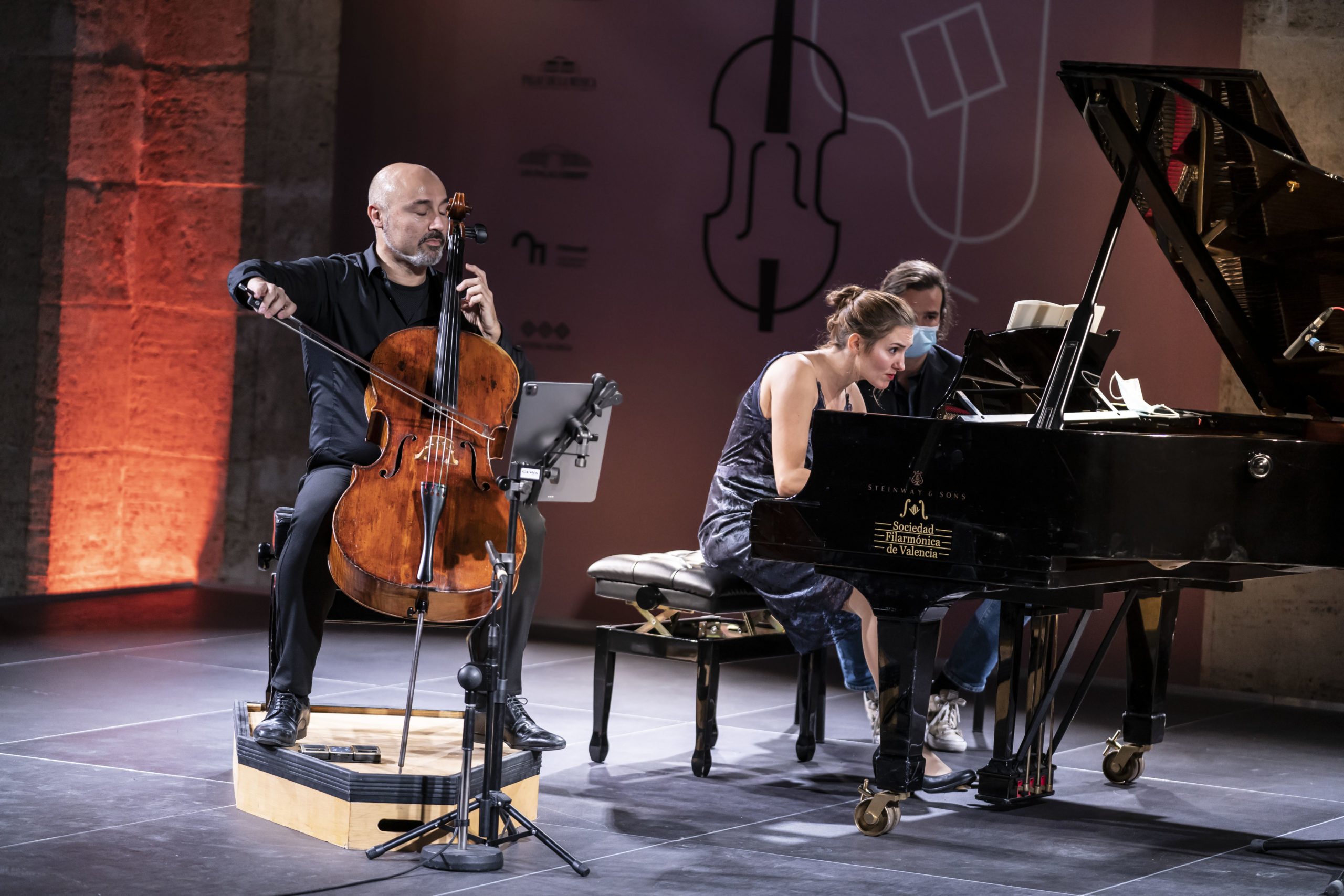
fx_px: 4256
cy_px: 448
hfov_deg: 17.9
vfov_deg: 12.0
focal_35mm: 114
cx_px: 672
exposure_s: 1/160
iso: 1250
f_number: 2.8
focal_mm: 114
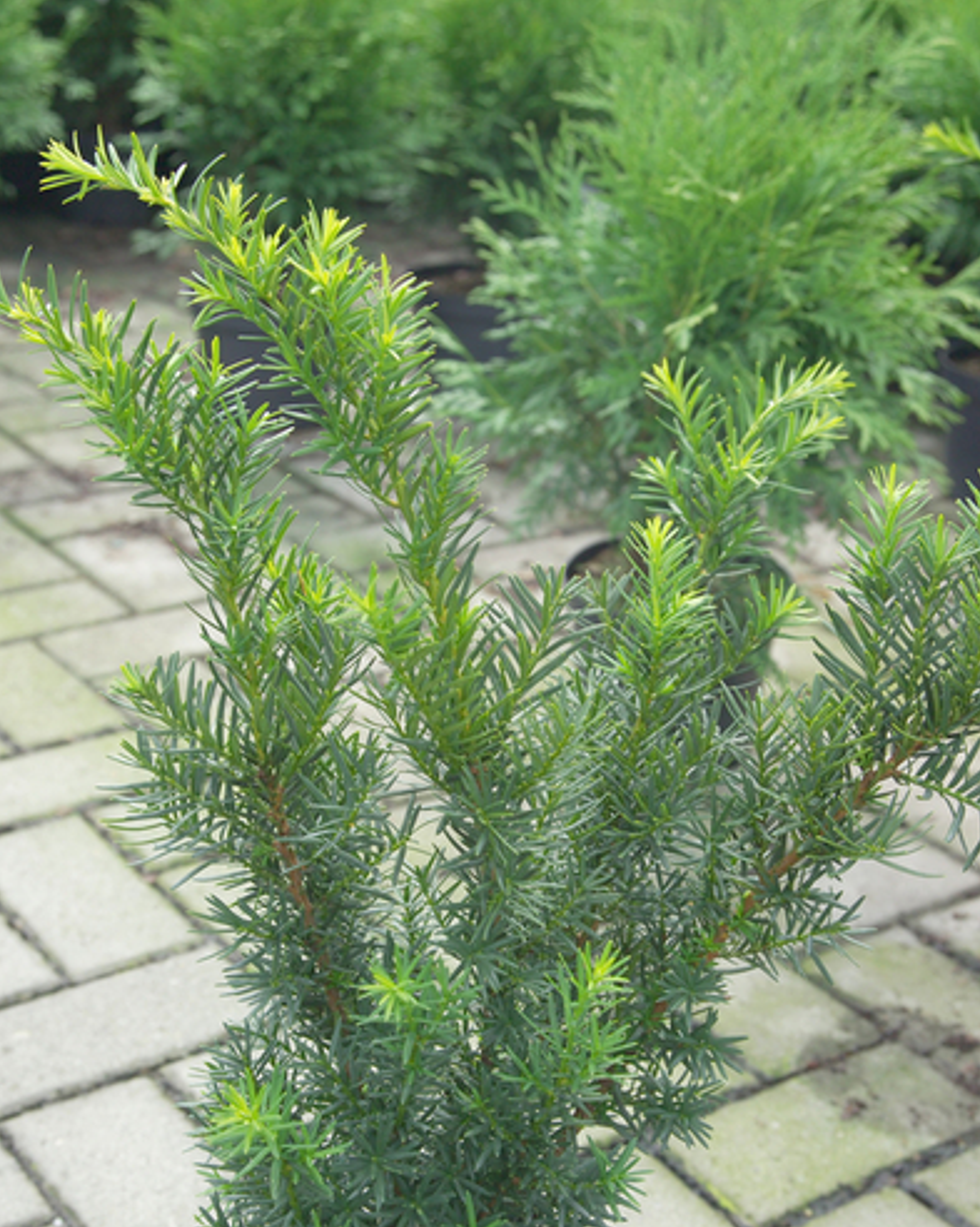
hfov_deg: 24.2
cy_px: 731
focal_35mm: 63
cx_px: 496
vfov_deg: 30.0
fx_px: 2286
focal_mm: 55
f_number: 8
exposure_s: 1/90
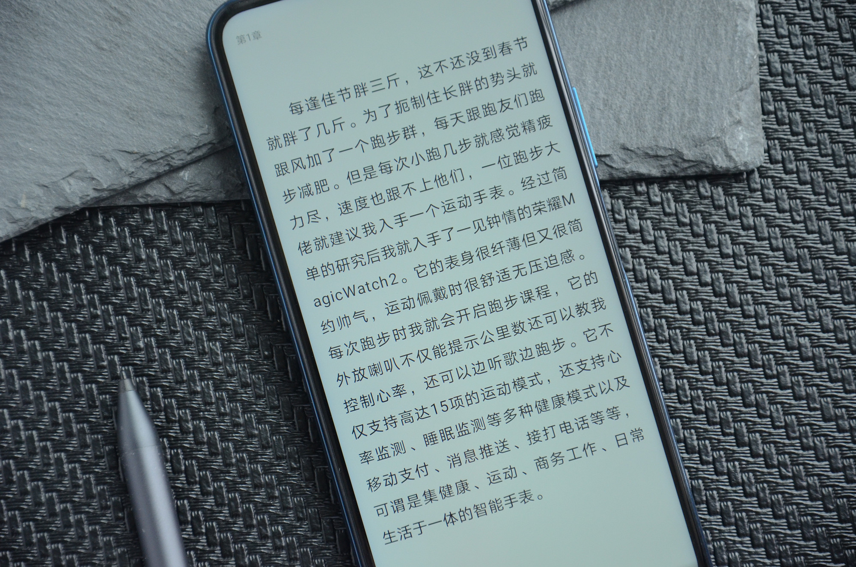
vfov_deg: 8.7
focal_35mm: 158
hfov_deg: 13.1
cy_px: 284
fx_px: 3737
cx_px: 428
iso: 1000
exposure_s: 1/125
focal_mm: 105
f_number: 5.6
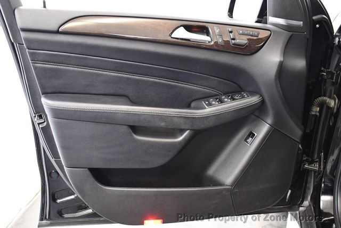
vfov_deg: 36.9
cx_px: 170
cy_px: 114
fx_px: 341
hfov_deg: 53.1
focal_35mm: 36
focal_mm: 18
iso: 3600
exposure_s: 1/60
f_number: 3.5
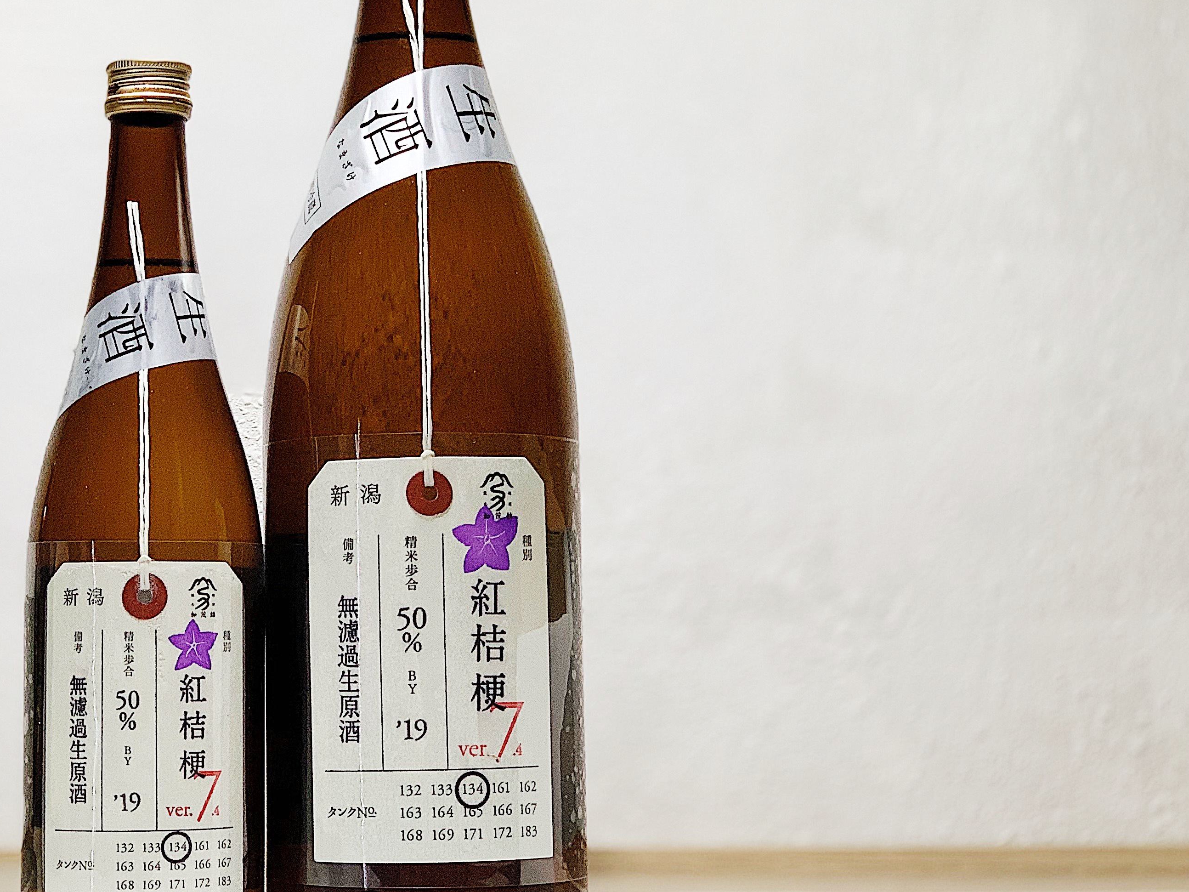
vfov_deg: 18.2
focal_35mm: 81
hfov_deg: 23.9
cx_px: 304
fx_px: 2782
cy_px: 337
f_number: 2.4
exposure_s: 1/100
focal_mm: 6
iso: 80
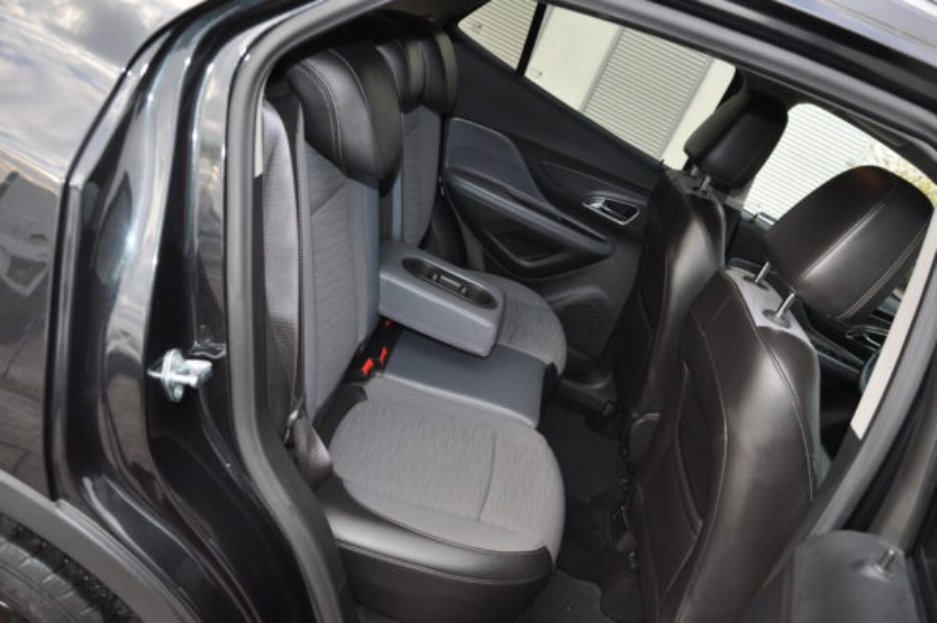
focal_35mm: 27
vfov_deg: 47.9
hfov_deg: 67.4
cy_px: 312
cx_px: 468
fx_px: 702
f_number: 3.5
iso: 500
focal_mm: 18
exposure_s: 1/125
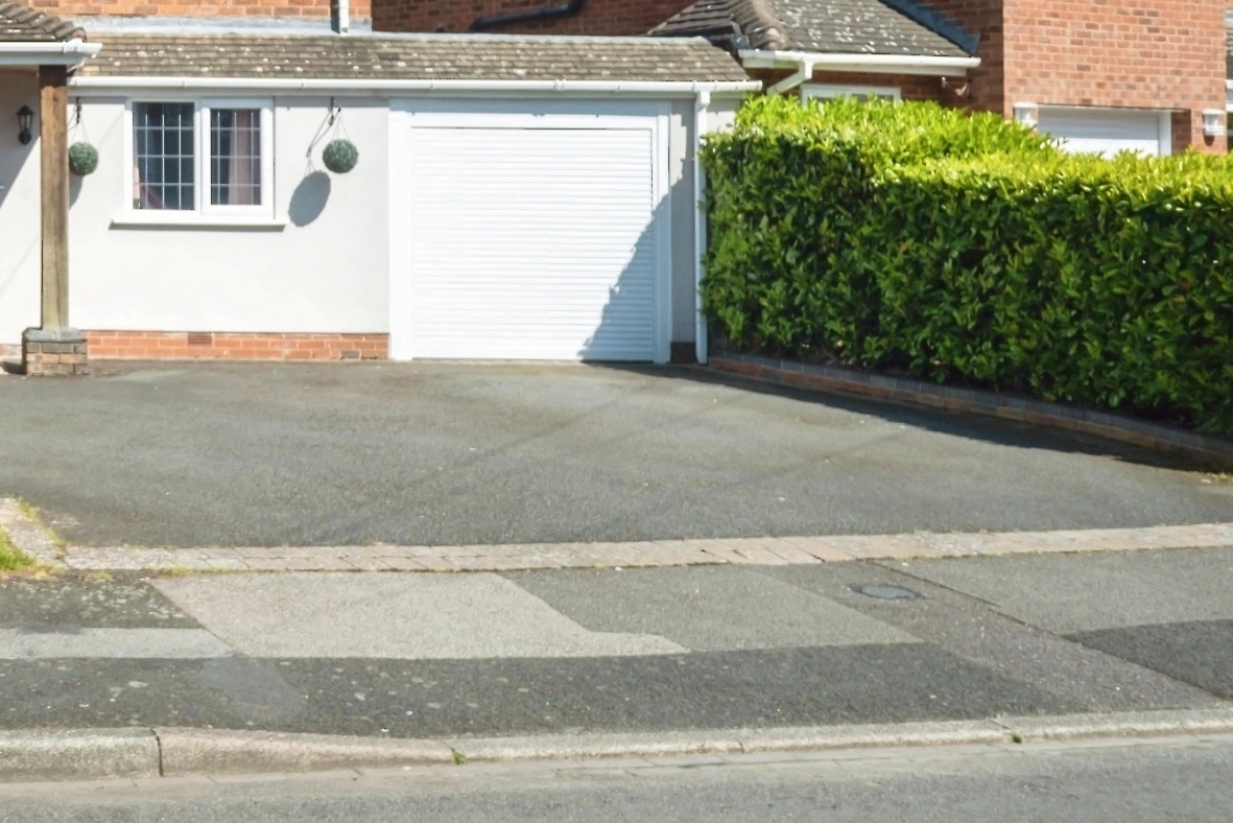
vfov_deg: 24.7
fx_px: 1781
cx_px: -171
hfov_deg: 32.8
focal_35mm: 52
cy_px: -8
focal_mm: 13.2
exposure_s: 1/1600
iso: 200
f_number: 4
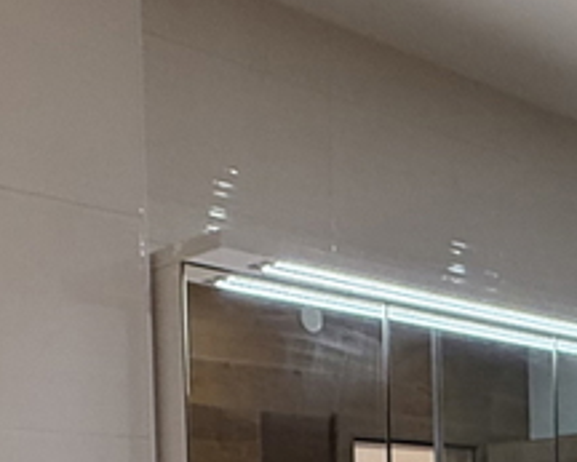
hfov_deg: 25.1
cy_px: 668
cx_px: 280
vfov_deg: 18.2
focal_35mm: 76
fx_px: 1298
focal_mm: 2.22
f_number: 2.2
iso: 320
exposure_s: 1/81
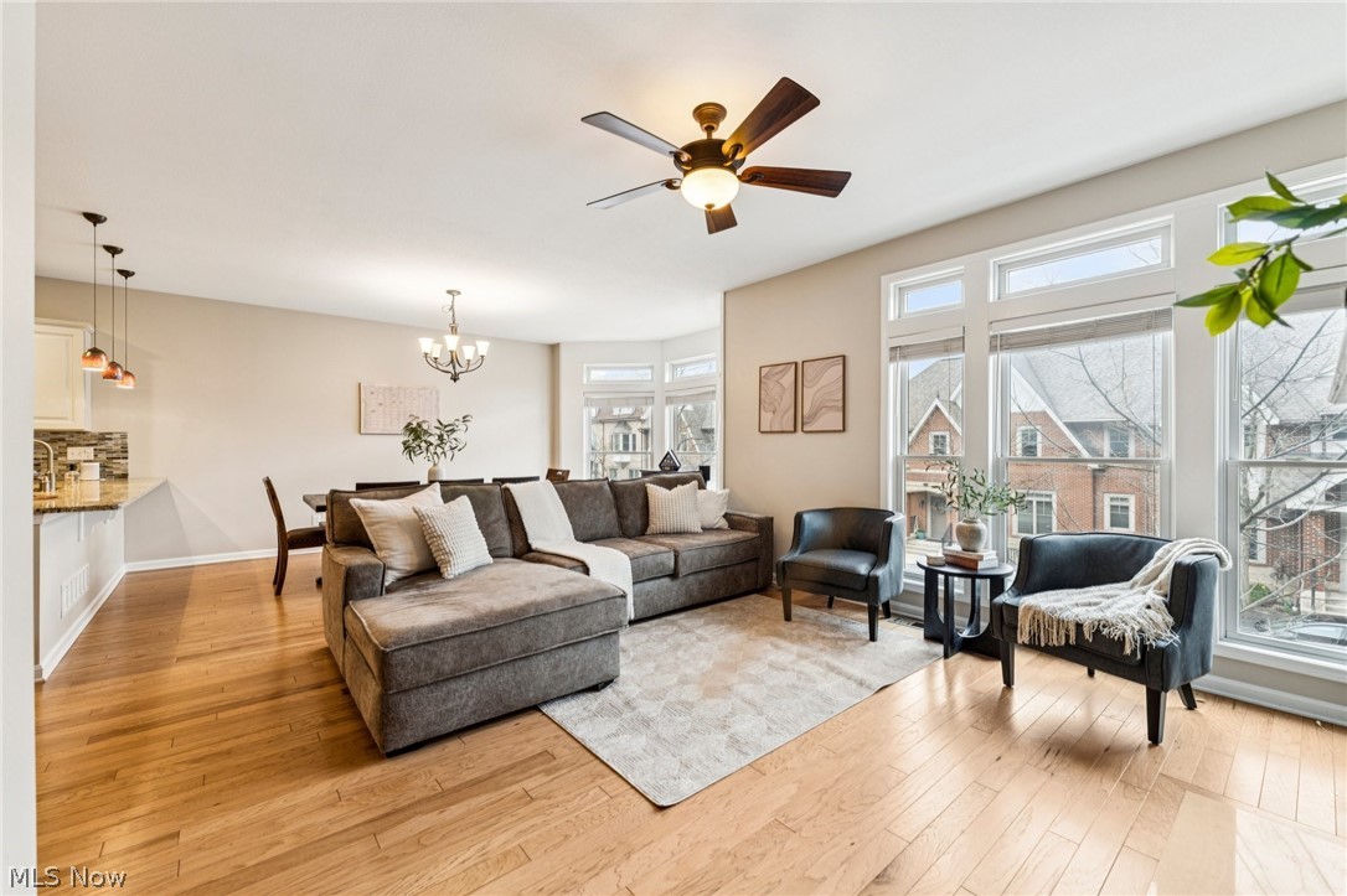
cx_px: 674
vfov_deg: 81.2
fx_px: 524
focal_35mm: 14
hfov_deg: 104.3
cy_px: 448
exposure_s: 1/15
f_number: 5
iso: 200
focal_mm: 14
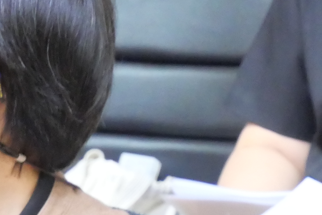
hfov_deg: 4.6
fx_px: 3983
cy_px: 186
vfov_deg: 3.1
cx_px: 602
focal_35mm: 445
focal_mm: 52
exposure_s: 1/8
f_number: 5.6
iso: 3200
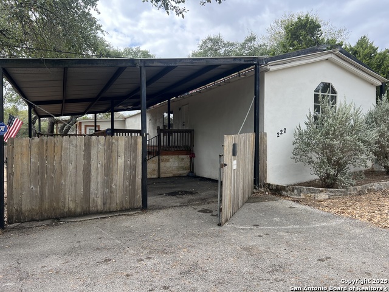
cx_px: 194
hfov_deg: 67.3
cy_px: 146
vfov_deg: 53.1
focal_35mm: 26
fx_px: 292
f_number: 1.5
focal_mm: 5.7
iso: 50
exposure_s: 1/1196
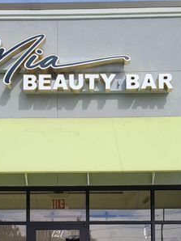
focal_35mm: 56
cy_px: 245
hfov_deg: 26.0
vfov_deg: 31.6
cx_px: 68
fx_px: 391
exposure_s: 1/1192
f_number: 1.8
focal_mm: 7
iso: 20
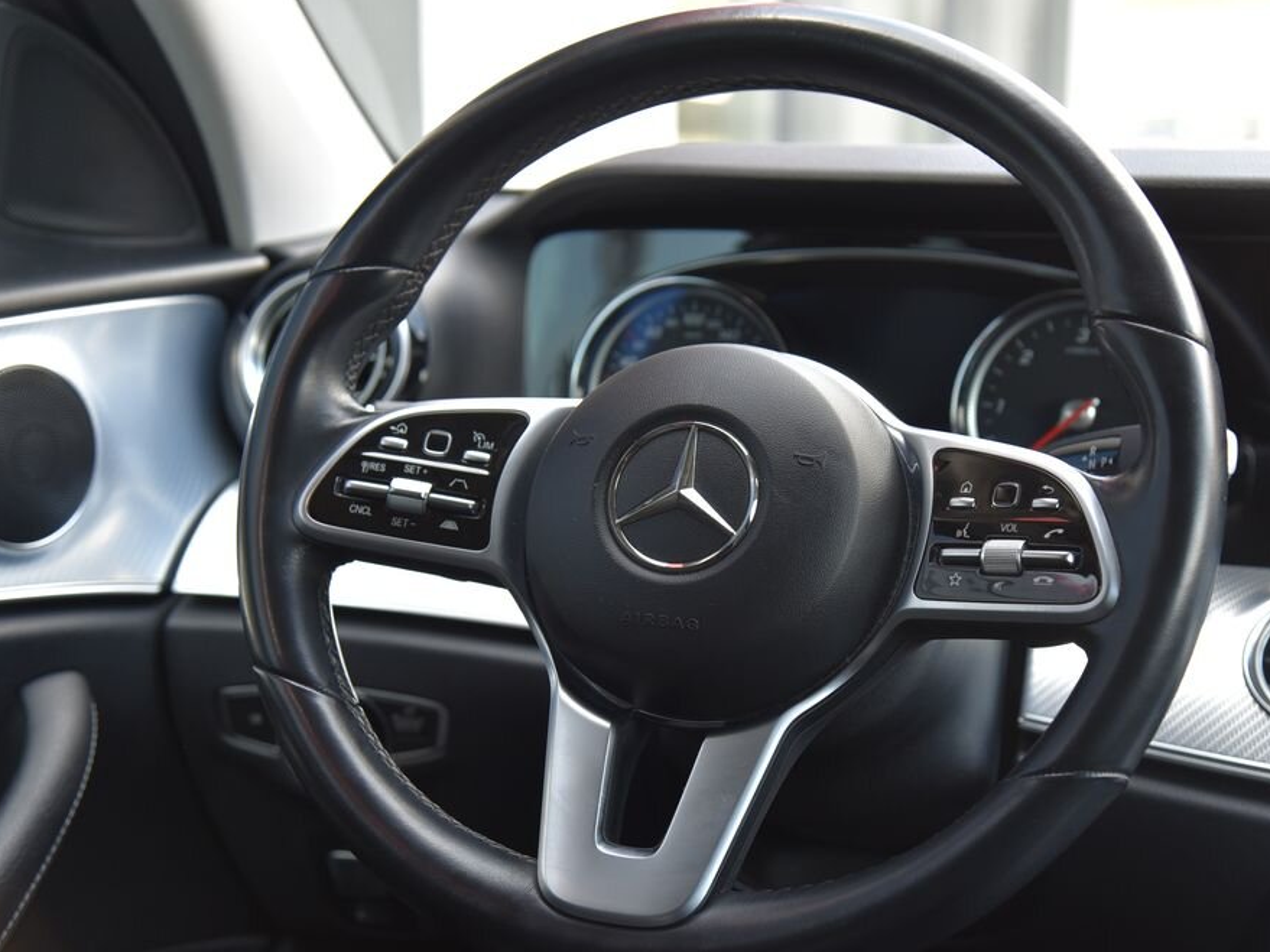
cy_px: 487
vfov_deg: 22.6
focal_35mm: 65
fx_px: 2384
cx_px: 733
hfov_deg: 29.8
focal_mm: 58
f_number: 4.5
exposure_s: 1/80
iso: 500
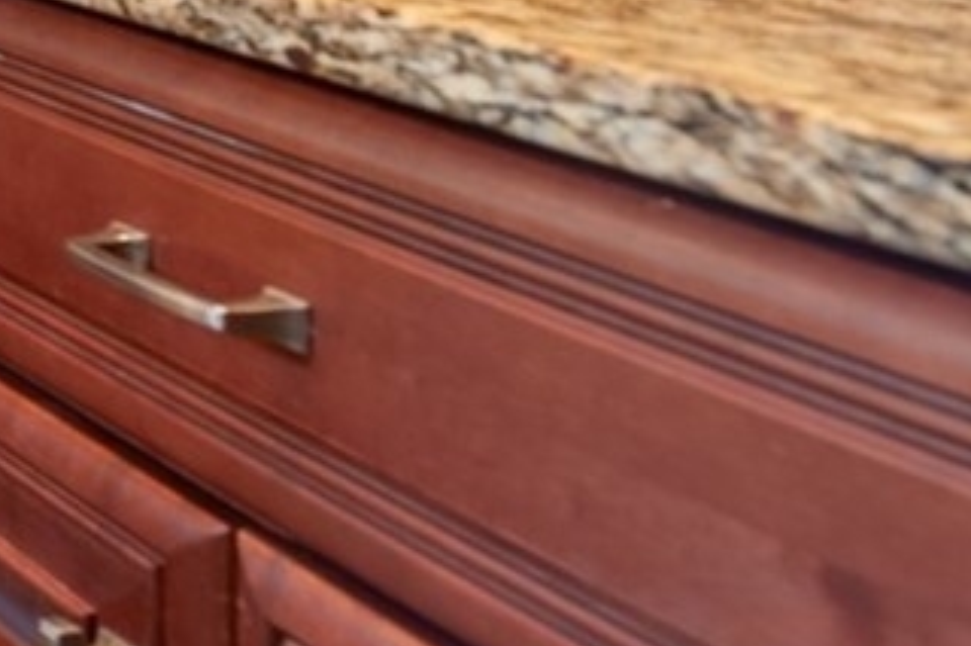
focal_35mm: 70
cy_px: -362
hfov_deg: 15.7
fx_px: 1887
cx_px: -1305
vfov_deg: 17.3
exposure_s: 1/40
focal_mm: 14
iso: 200
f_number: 7.1
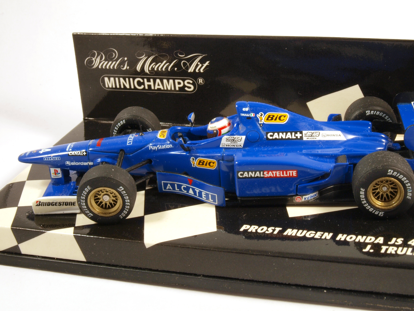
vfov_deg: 20.2
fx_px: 873
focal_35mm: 73
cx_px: 234
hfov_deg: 26.7
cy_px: 140
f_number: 22
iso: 200
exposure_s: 1/1.3
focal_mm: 31
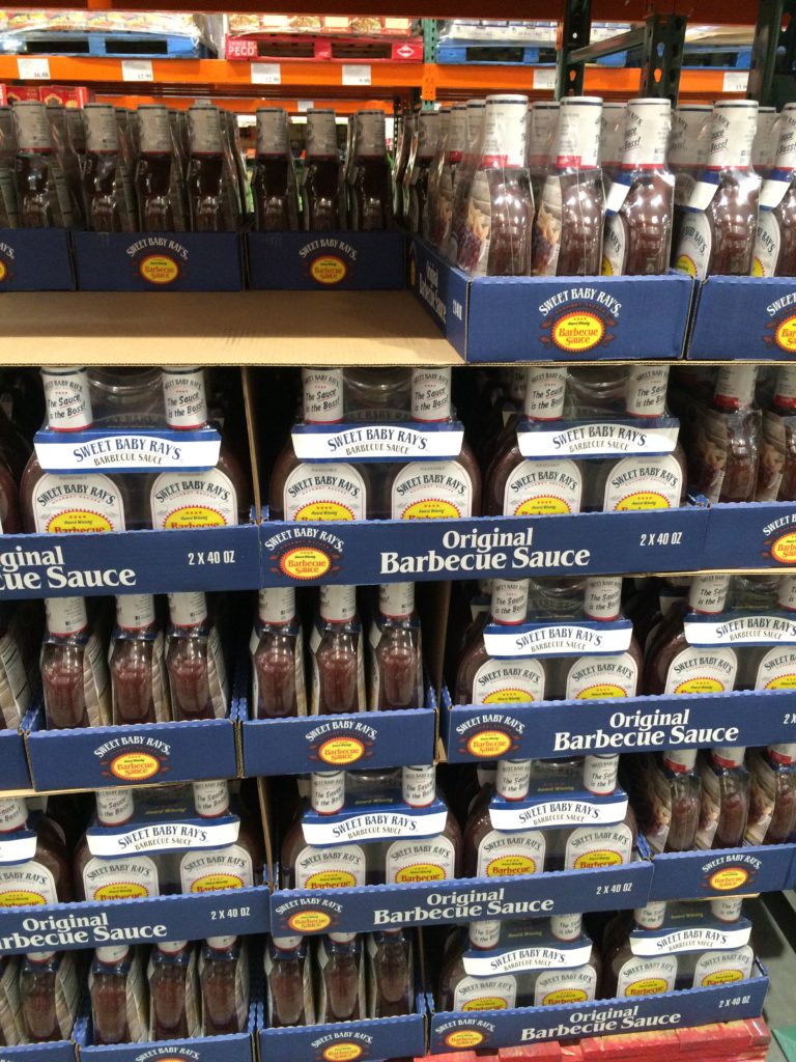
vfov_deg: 61.7
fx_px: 889
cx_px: 398
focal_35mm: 29
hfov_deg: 48.2
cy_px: 531
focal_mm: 4.15
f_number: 2.2
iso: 250
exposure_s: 1/30
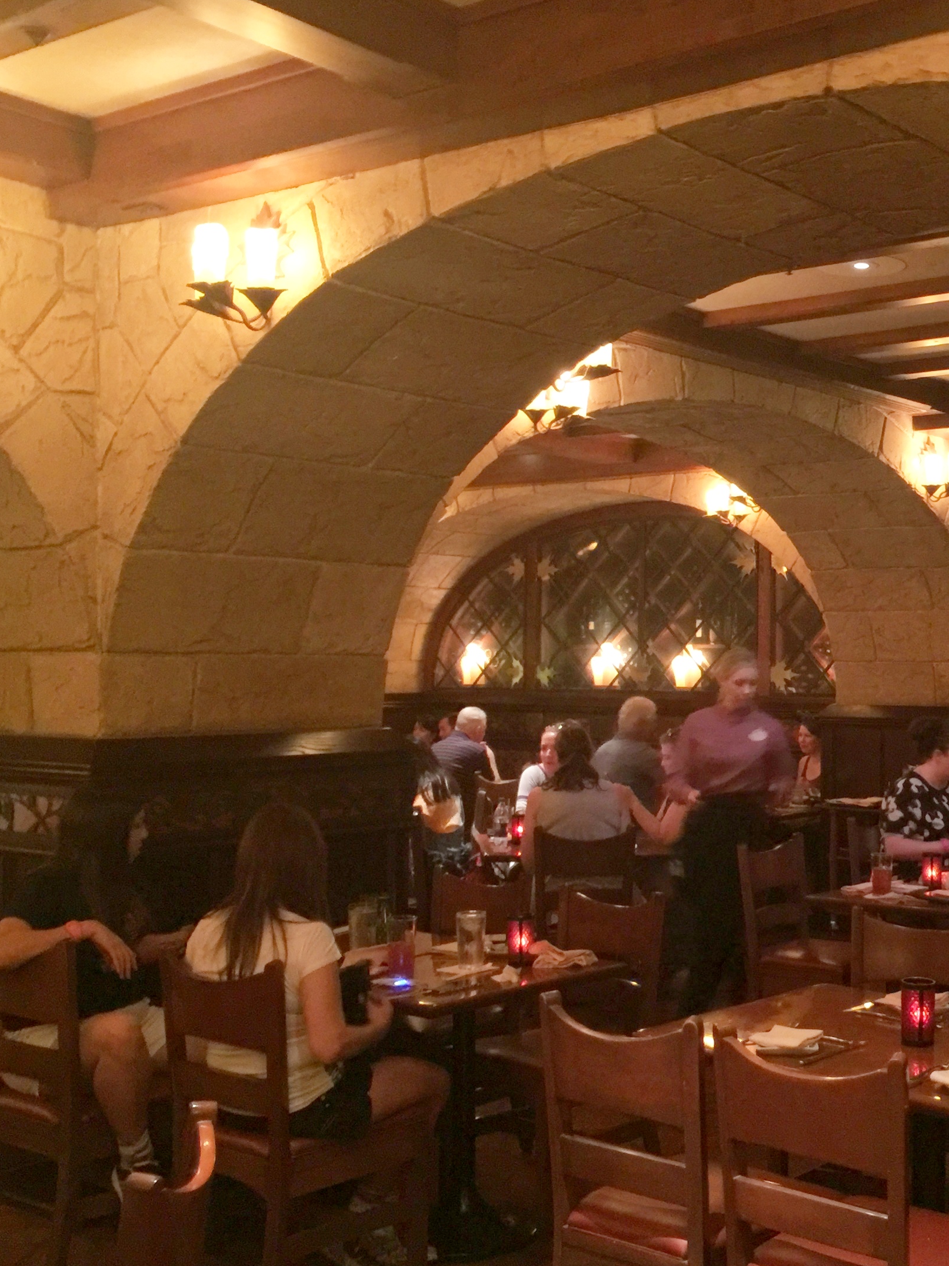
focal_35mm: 44
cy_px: 652
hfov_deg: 31.9
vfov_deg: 42.9
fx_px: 1609
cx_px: 778
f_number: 2.2
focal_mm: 4.15
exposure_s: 1/4
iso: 160
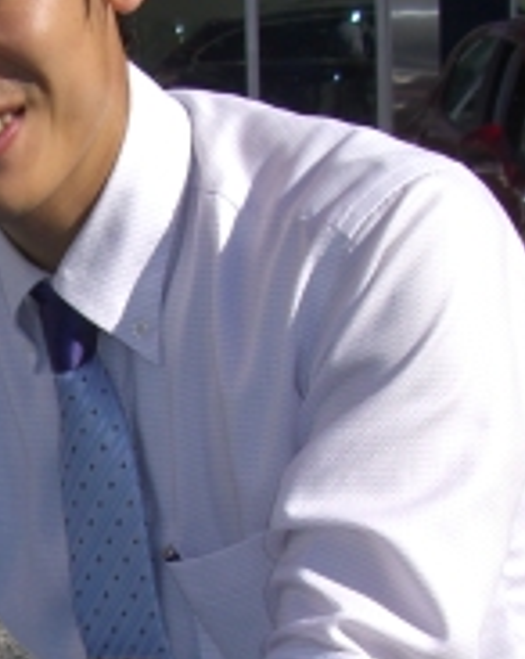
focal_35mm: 130
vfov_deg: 14.6
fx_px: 2529
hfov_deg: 11.6
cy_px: 645
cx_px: -97
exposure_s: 1/400
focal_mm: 7.9
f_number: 5.6
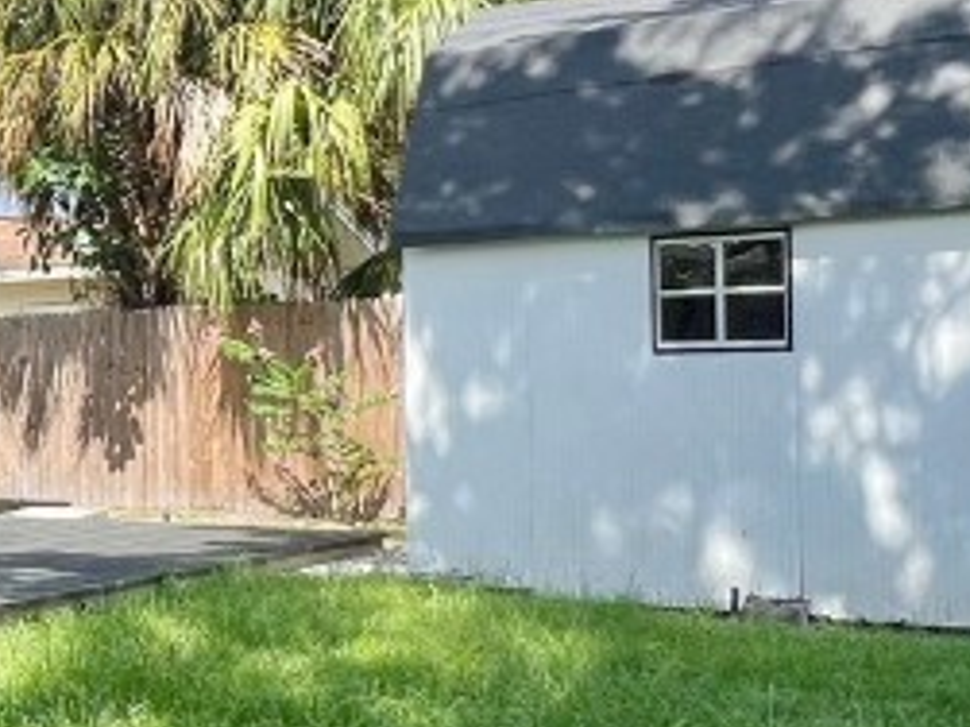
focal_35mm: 53
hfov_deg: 29.5
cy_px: 406
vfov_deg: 27.5
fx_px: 1484
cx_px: -274
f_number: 1.8
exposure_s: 1/803
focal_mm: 1.57
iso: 32
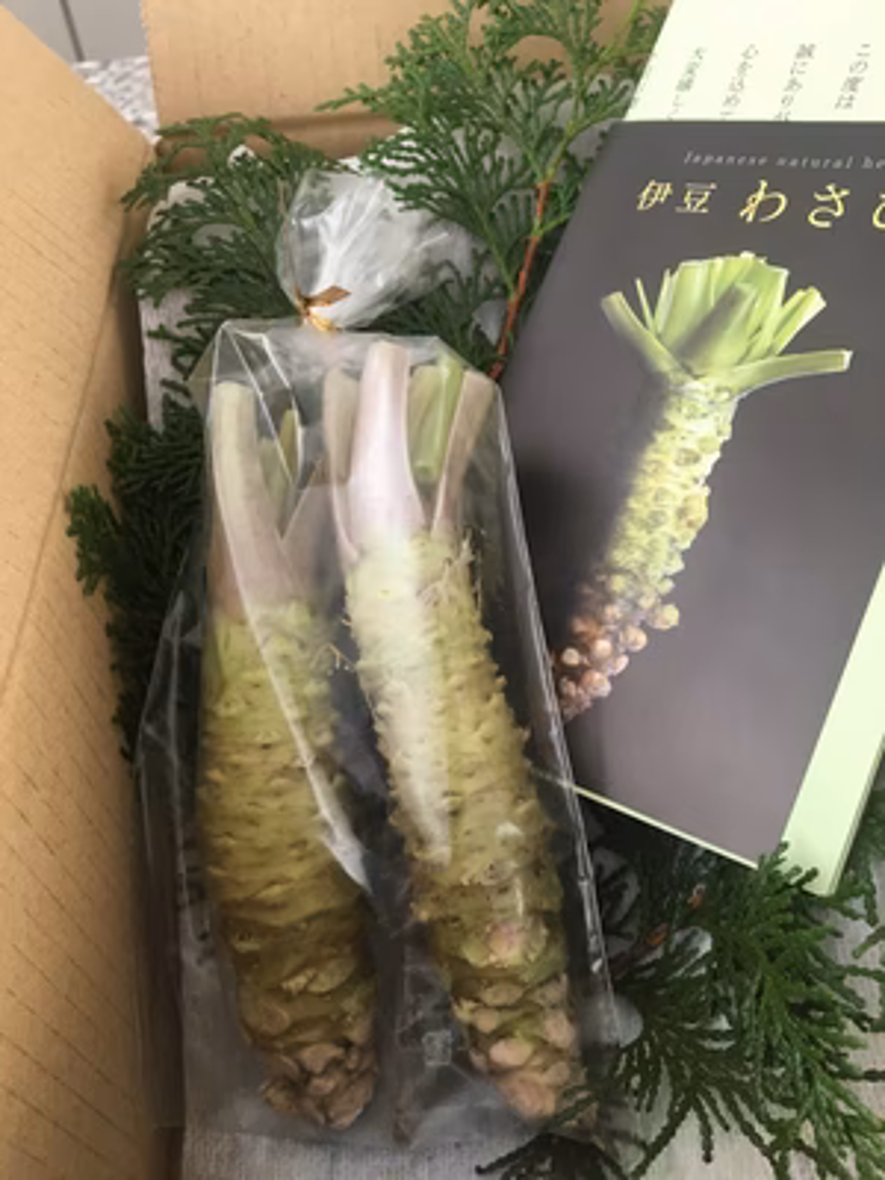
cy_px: 590
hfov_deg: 48.2
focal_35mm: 29
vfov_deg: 61.7
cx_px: 442
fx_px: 989
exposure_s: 1/30
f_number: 2.2
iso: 40
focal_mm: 4.15
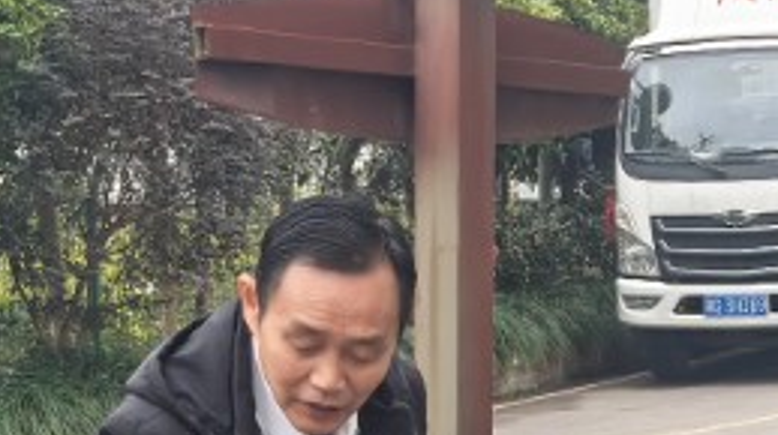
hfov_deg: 11.8
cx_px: 526
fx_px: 3750
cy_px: 1008
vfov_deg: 6.4
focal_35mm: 182
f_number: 4
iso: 125
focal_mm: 6.98
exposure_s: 1/100
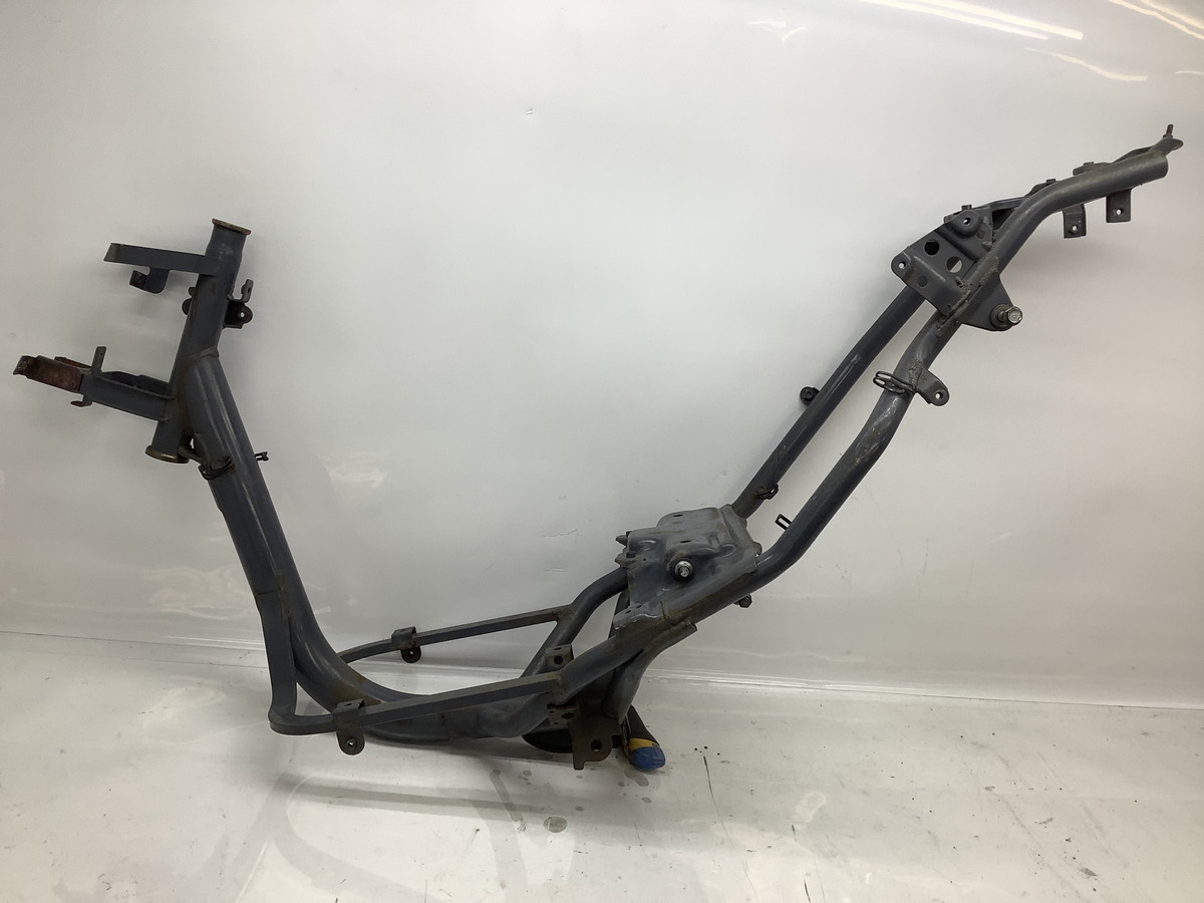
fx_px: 1078
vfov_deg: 45.4
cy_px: 452
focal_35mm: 31
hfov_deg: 58.4
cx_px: 602
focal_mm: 3.3
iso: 32
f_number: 2.4
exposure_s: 1/120
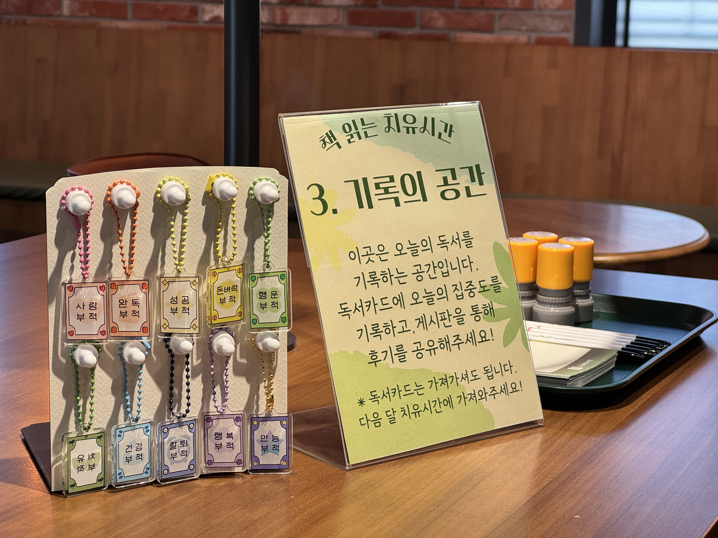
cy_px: 269
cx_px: 359
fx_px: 1597
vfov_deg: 19.1
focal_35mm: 77
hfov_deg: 25.3
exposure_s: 1/120
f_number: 2.8
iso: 80
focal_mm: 9
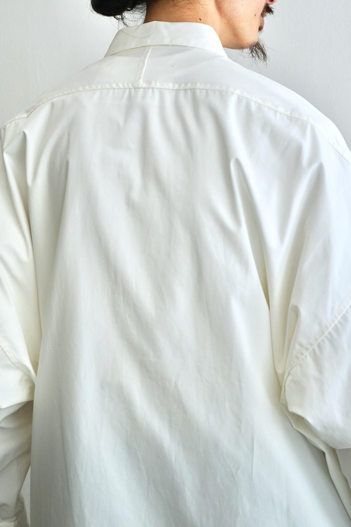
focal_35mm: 49
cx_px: 176
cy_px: 264
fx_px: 717
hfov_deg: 27.5
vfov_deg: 40.3
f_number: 4.5
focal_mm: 49
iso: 200
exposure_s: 1/160
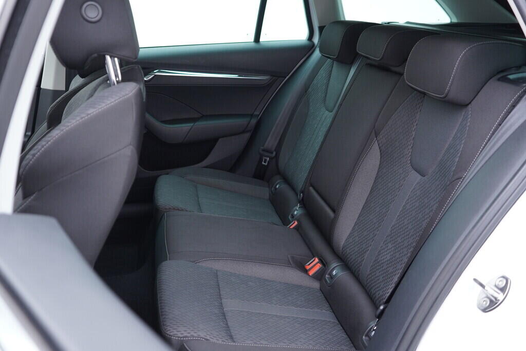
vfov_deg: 36.9
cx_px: 263
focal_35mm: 36
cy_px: 176
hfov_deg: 53.1
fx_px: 526
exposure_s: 1/40
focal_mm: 24
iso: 320
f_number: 2.8
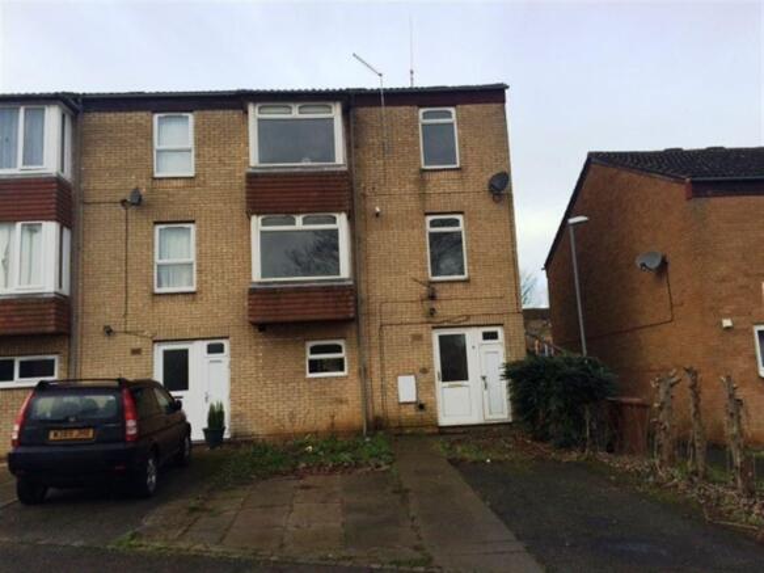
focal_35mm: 29
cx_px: 382
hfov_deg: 61.7
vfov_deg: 48.2
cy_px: 286
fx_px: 640
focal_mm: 4.15
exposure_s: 1/746
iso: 32
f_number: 2.2
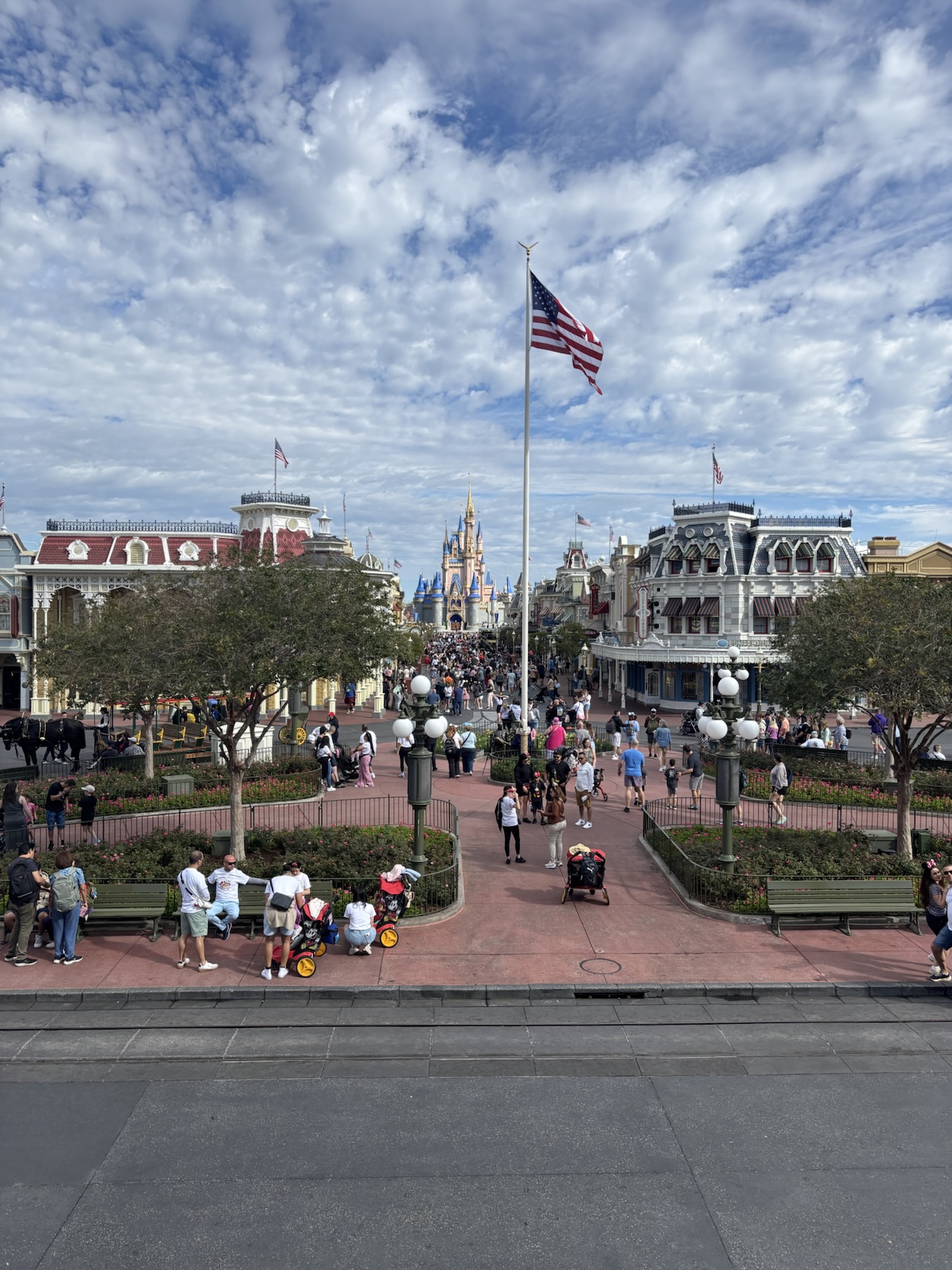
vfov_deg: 67.3
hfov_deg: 53.1
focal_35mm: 26
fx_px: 953
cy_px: 635
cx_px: 476
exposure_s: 1/3413
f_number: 1.6
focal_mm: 5.96
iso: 50
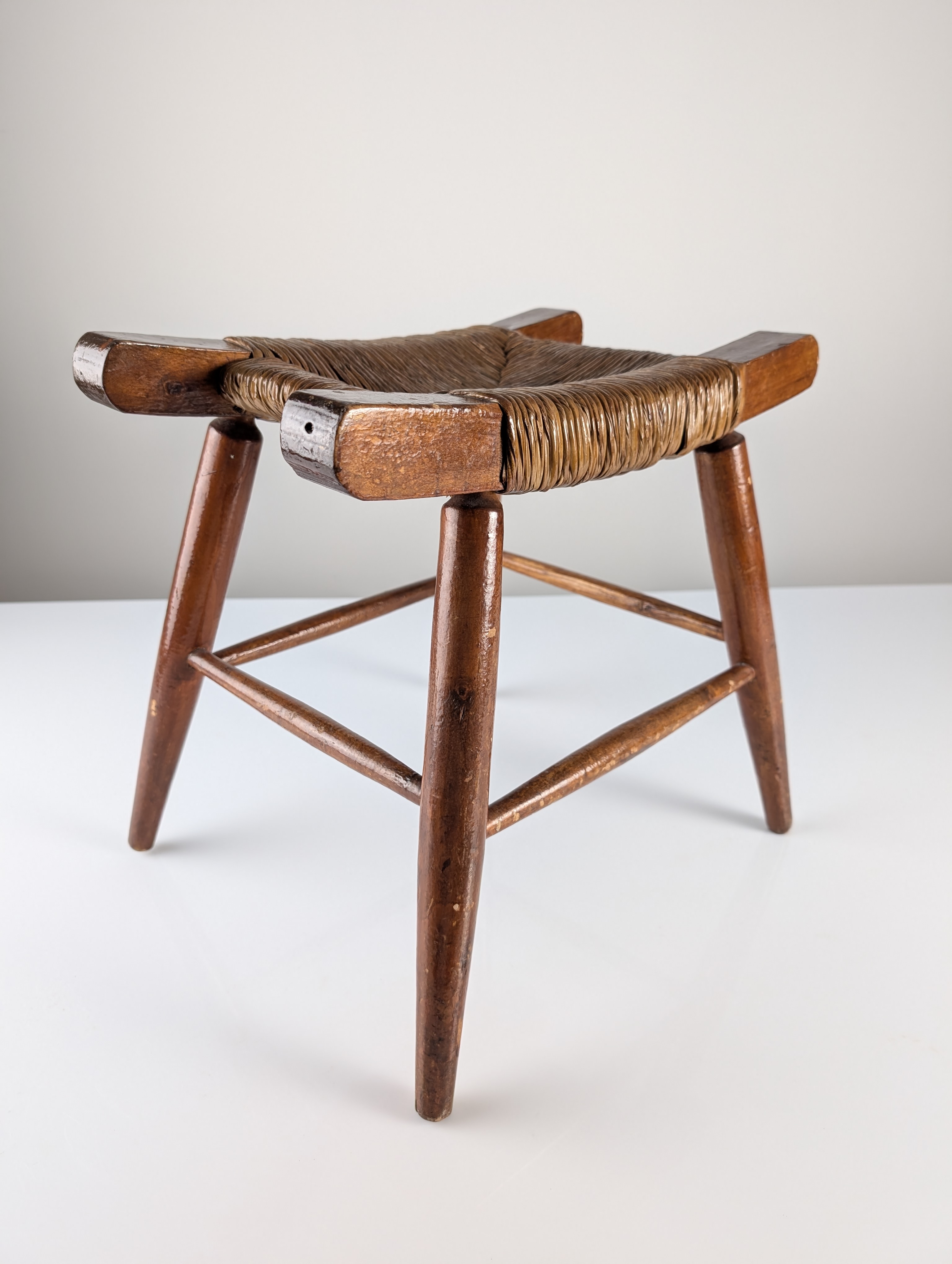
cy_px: 632
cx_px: 476
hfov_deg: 56.9
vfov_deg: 71.5
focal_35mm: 24
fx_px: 878
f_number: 1.68
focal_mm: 6.9
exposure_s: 1/90
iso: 112
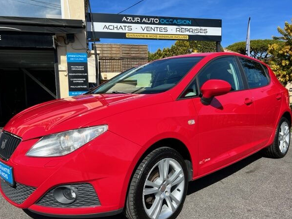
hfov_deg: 63.4
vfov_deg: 49.7
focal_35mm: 28
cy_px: 116
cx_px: 140
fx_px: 236
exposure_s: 1/3356
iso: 50
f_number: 1.5
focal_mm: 5.7
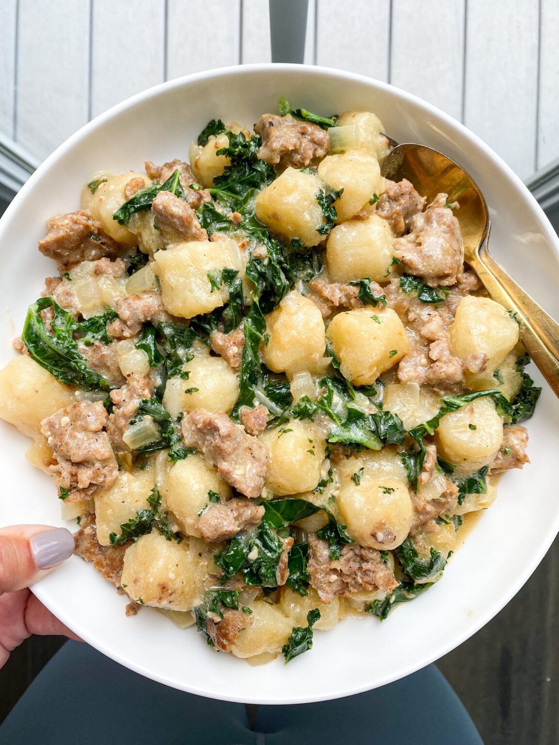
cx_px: 280
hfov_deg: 53.1
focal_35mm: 26
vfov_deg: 67.3
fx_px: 560
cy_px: 372
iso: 32
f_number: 1.8
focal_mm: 4.25
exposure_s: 1/440
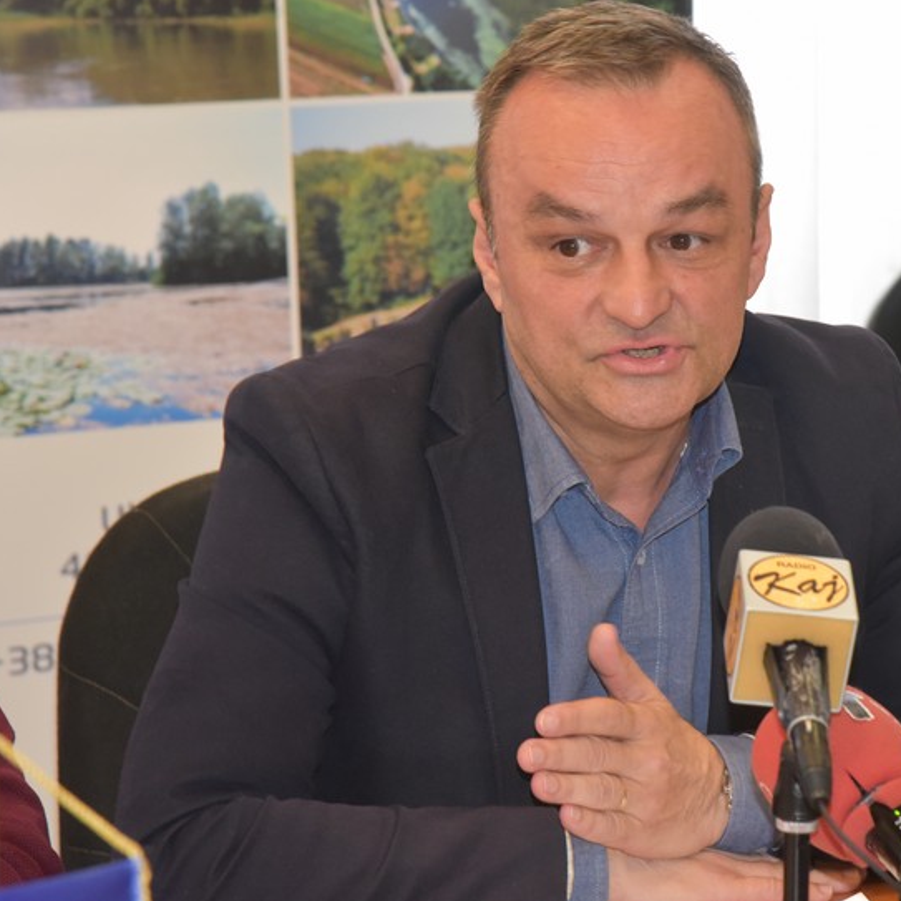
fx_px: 4535
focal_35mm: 154
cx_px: 644
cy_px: 450
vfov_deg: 11.3
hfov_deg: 11.3
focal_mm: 120
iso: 6400
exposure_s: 1/60
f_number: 8
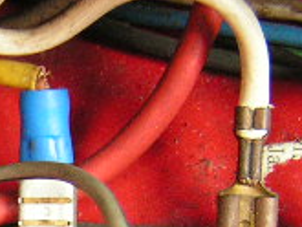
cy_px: 304
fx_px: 1283
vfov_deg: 9.9
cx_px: -93
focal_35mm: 147
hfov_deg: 13.0
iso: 160
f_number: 2.8
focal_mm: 6.3
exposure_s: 1/50
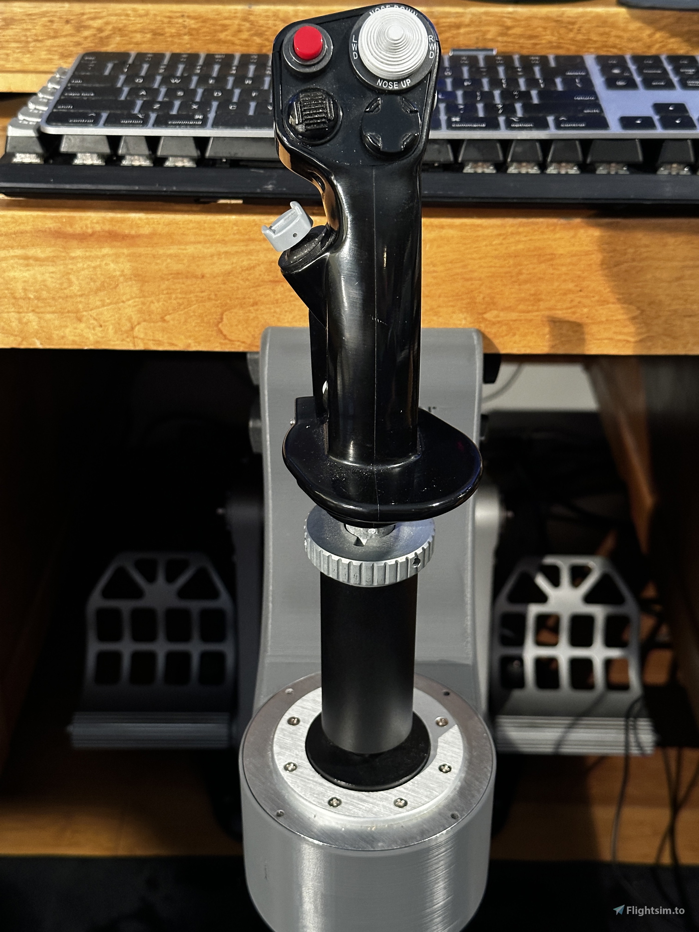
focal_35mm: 48
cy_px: 466
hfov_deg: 30.3
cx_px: 350
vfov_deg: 39.7
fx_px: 1292
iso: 640
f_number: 1.78
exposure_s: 1/24
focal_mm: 6.86
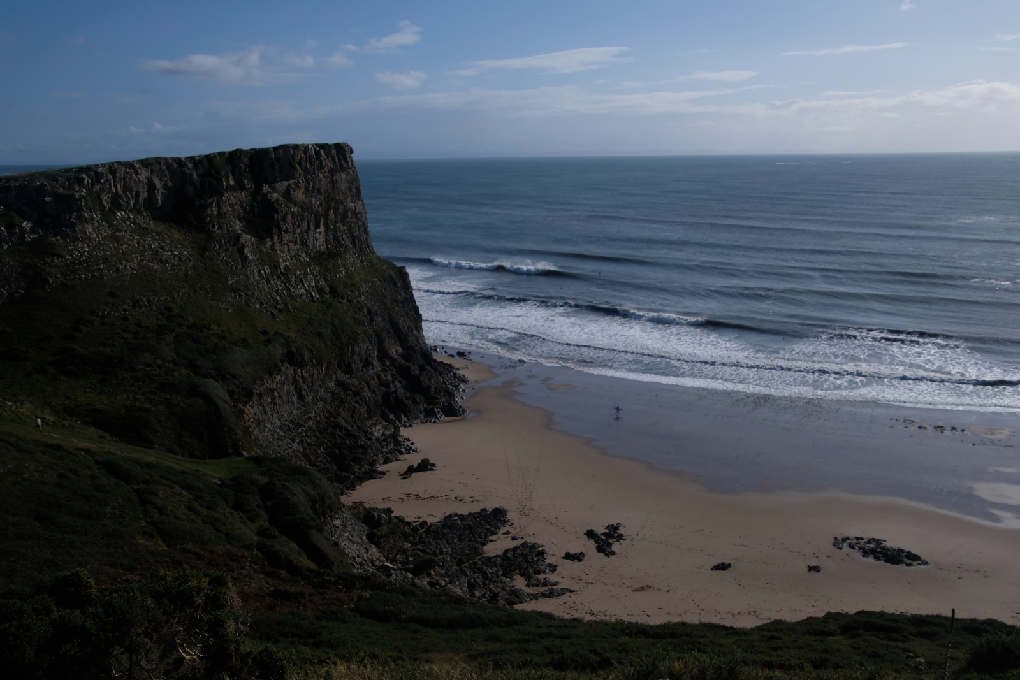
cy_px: 340
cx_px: 510
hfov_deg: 57.2
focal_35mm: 33
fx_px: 935
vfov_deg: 40.0
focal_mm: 22
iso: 200
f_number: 9
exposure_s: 1/1000
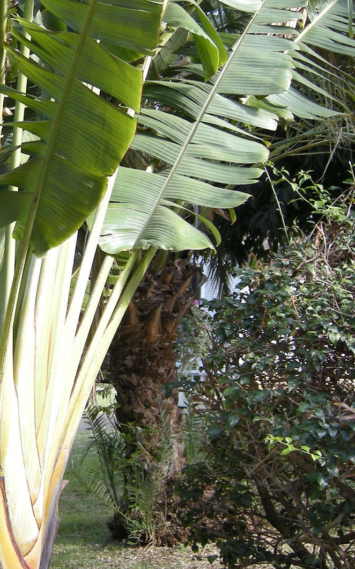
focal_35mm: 84
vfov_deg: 24.6
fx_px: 1301
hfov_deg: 14.9
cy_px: 218
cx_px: -102
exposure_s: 1/59
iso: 64
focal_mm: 7.5
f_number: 3
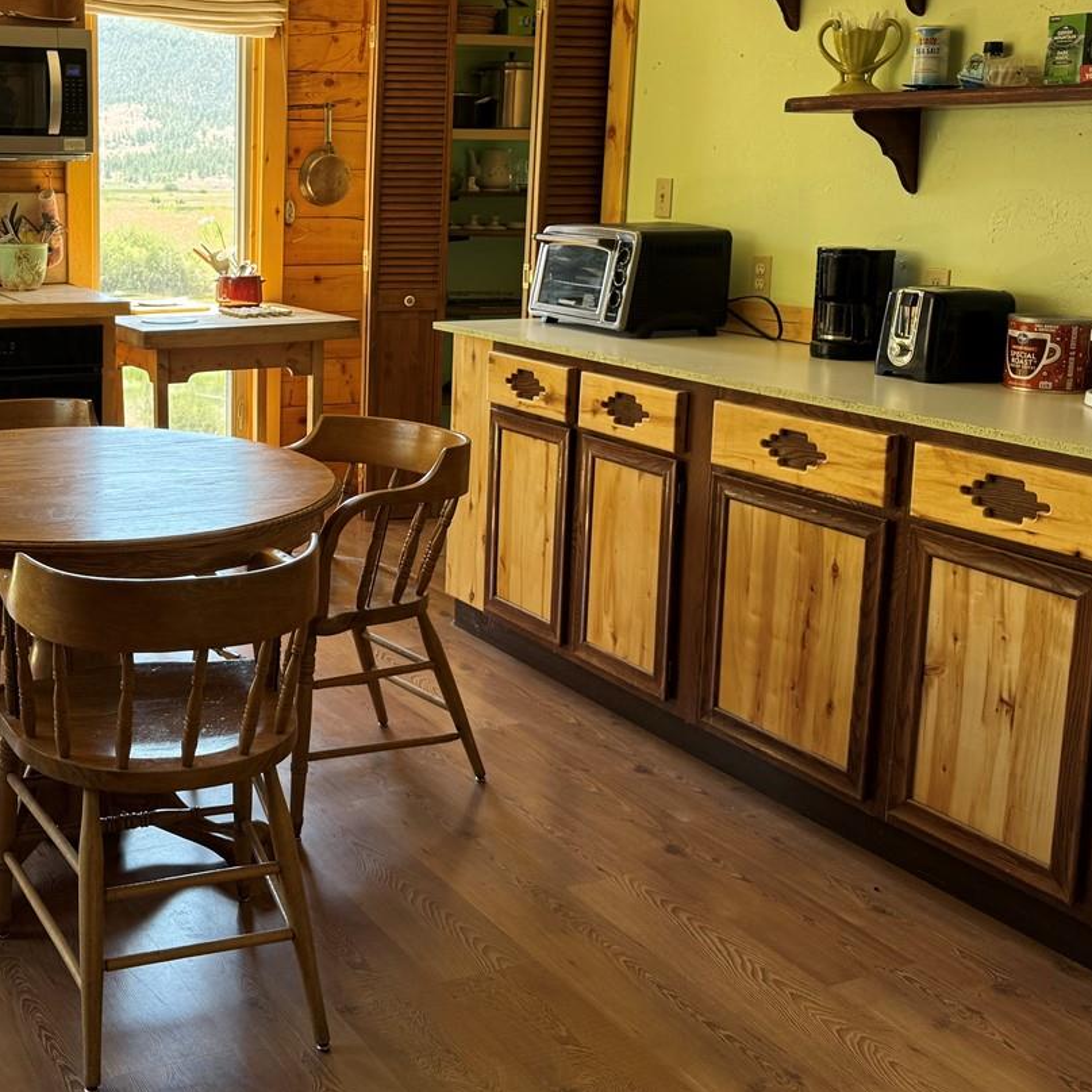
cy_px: 395
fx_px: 1499
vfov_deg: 39.7
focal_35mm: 42
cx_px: 193
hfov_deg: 38.3
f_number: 1.78
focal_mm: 6.76
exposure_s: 1/121
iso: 80
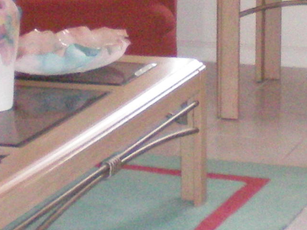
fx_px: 1570
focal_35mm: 177
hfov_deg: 10.9
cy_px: -41
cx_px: 389
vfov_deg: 8.3
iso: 400
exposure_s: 1/60
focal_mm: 6.3
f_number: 3.1
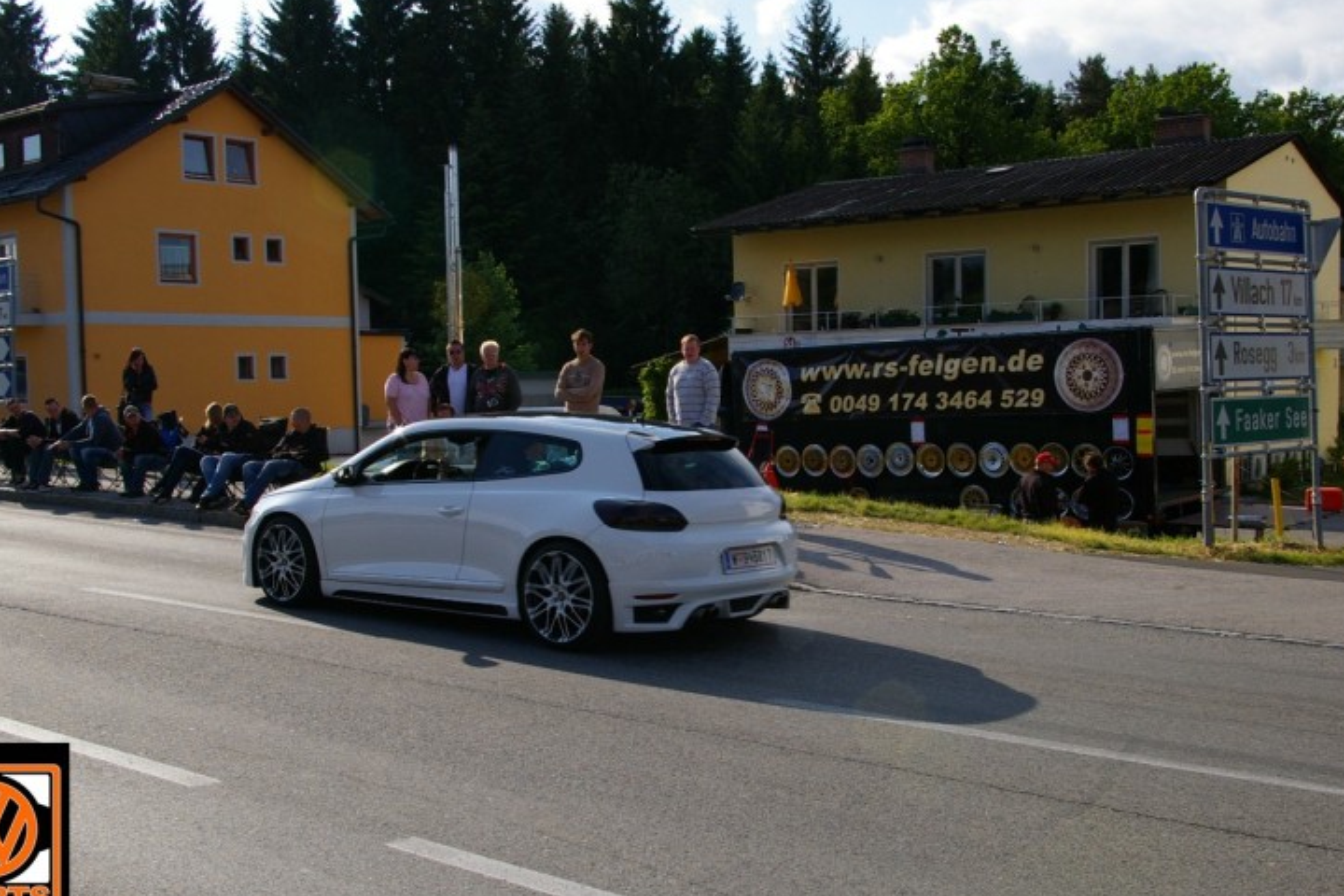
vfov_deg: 33.4
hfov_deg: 48.5
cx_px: 655
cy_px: 484
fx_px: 1493
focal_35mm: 40
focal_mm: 24
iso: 200
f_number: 11
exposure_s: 1/250
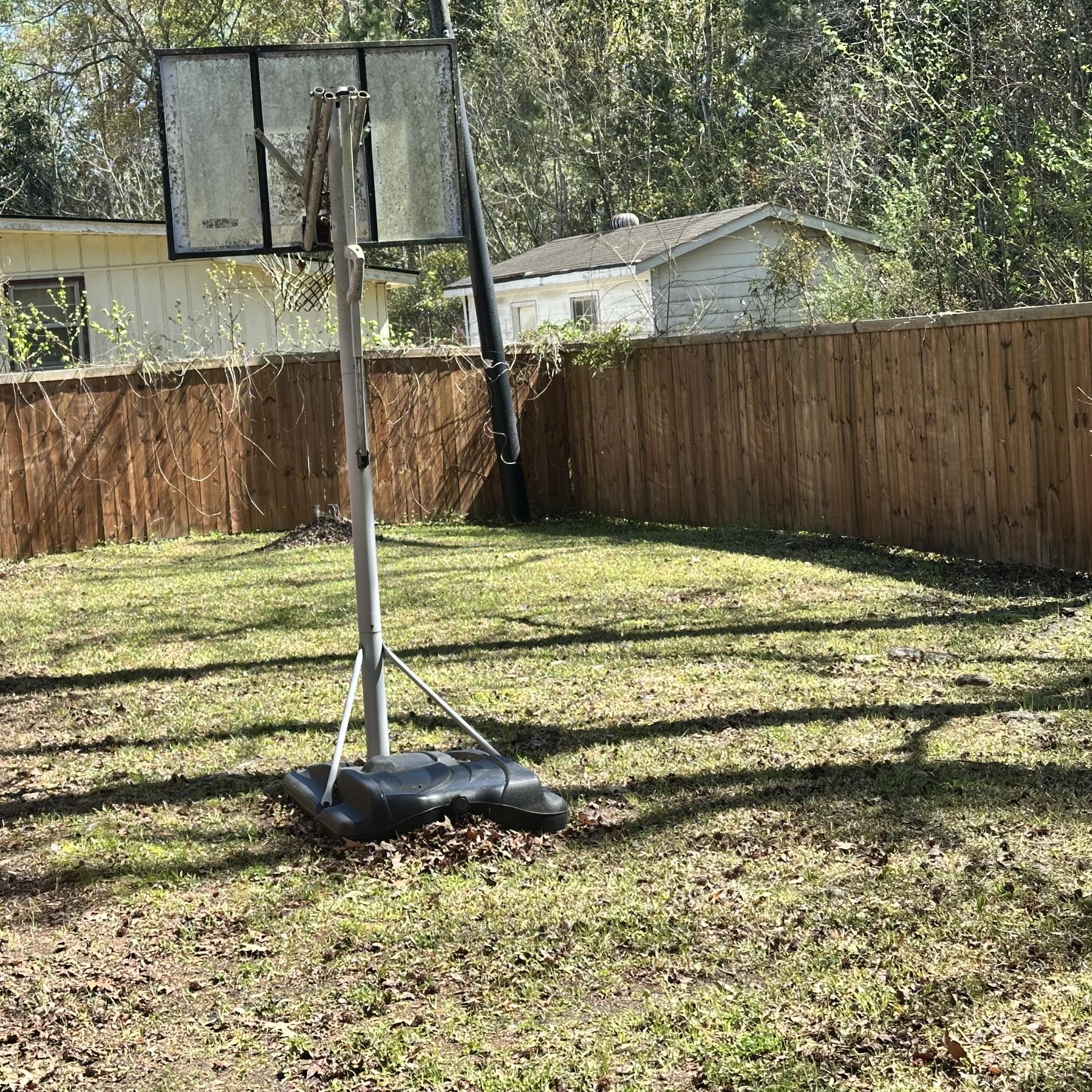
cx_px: 303
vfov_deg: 27.7
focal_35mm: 62
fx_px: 2213
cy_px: 504
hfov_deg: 27.4
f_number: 1.78
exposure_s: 1/1107
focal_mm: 6.86
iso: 64
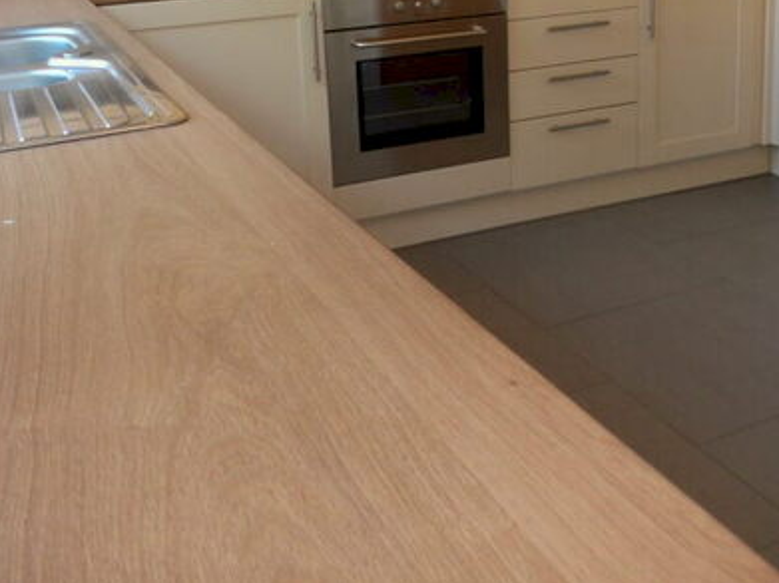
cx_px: 458
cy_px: 67
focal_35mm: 43
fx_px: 967
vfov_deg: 32.1
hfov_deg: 43.7
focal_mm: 4.3
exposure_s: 1/20
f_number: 4.1
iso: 200
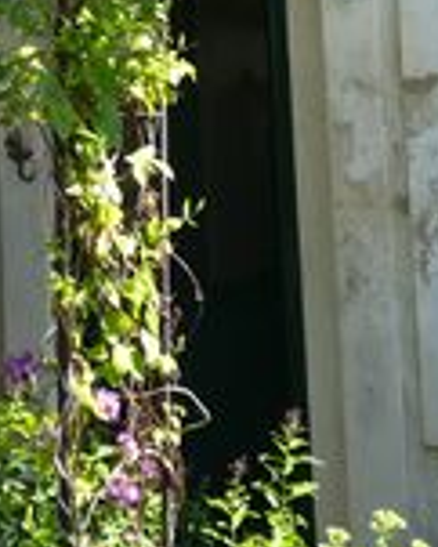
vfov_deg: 18.3
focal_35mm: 101
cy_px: -43
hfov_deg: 14.9
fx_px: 1635
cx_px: -47
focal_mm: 3.83
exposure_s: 1/263
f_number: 2.2
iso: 50
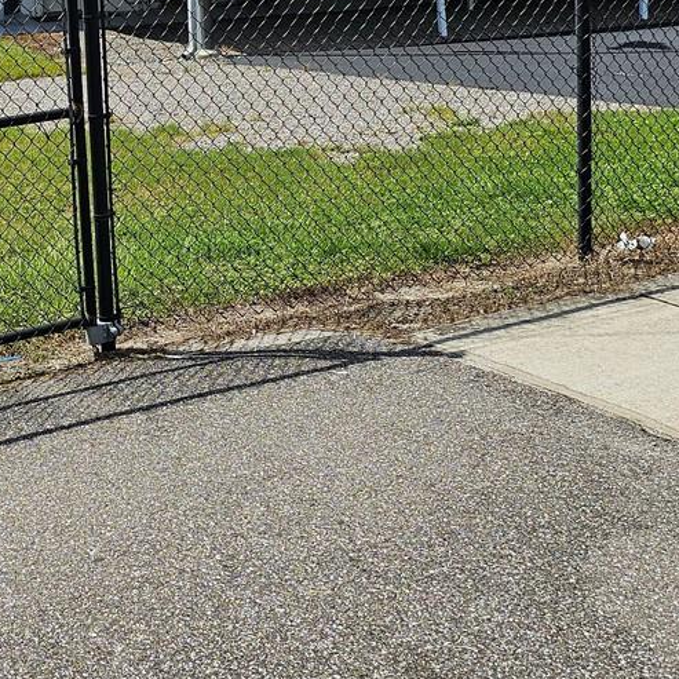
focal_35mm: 66
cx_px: 22
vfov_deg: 25.8
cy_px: 165
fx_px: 1465
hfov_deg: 25.0
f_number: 1.7
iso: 10
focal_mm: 6.3
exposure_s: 1/1132
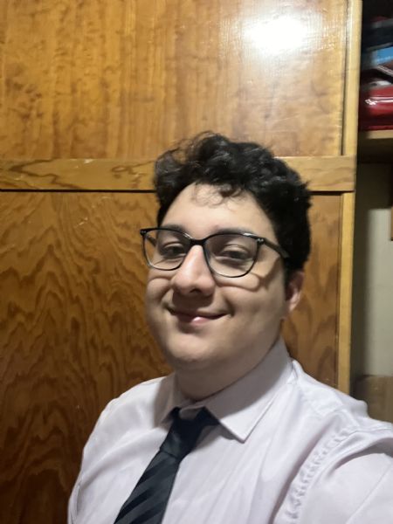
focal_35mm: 30
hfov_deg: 46.8
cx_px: 196
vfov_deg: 60.0
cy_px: 262
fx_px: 454
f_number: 2.2
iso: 640
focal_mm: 2.71
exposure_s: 1/17
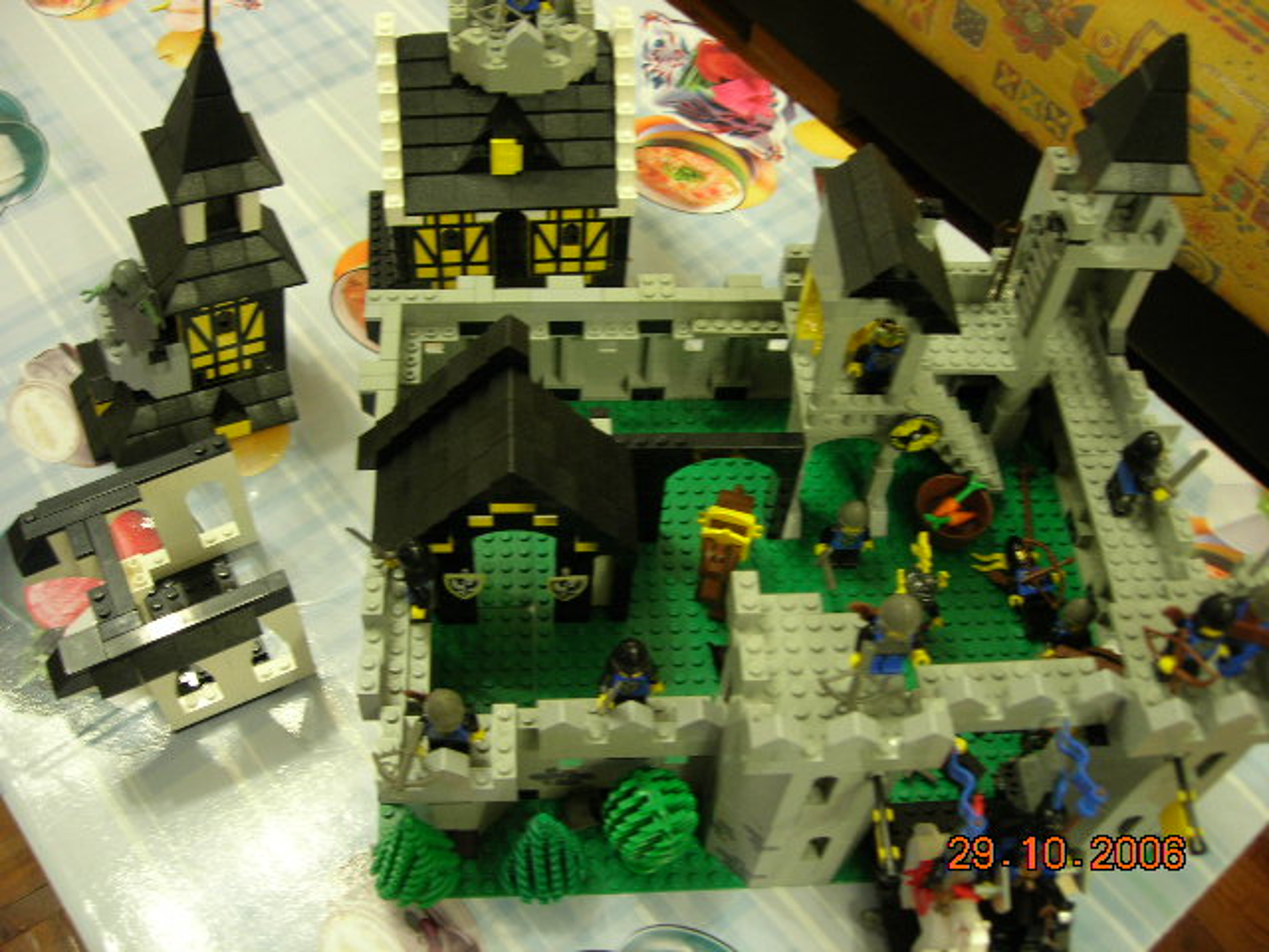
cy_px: 476
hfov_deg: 49.0
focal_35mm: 38
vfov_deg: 37.7
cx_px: 634
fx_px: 1393
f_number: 2.8
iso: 80
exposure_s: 1/3.7
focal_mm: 7.8
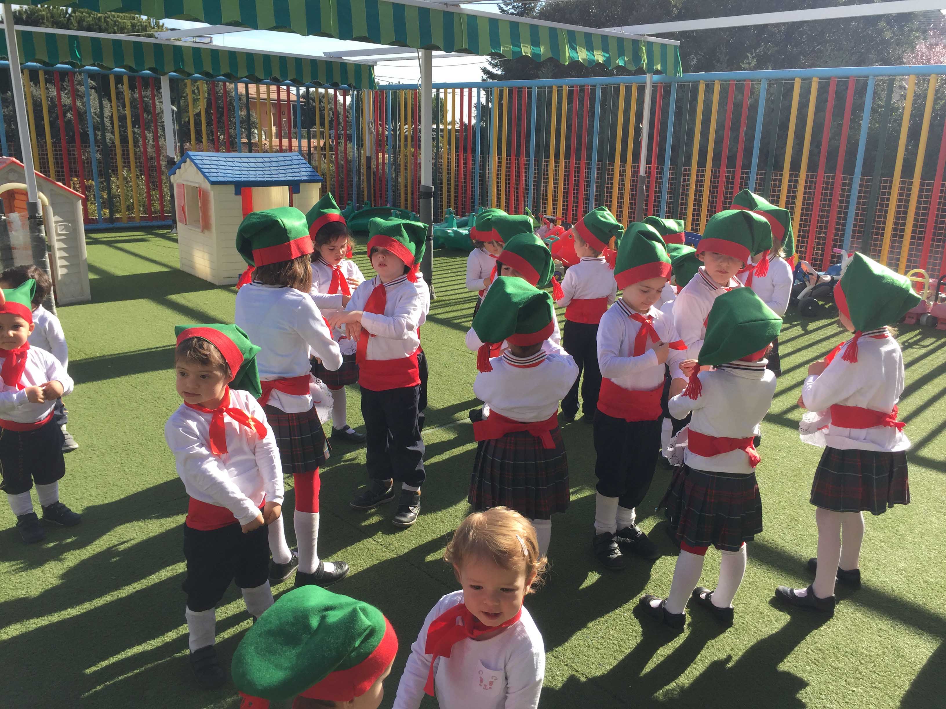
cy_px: 354
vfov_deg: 48.2
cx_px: 473
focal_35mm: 29
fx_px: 793
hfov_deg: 61.7
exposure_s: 1/989
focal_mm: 4.15
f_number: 2.2
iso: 32
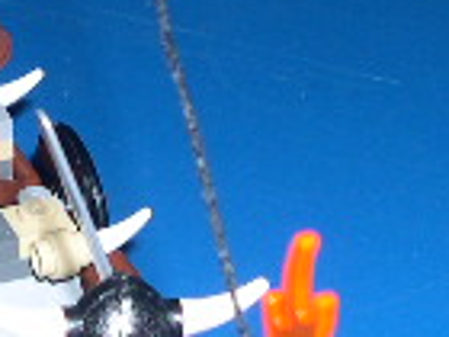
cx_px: 0
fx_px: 2257
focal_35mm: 174
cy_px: 109
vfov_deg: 8.5
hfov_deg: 11.3
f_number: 7.6
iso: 100
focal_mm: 8
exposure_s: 1/60
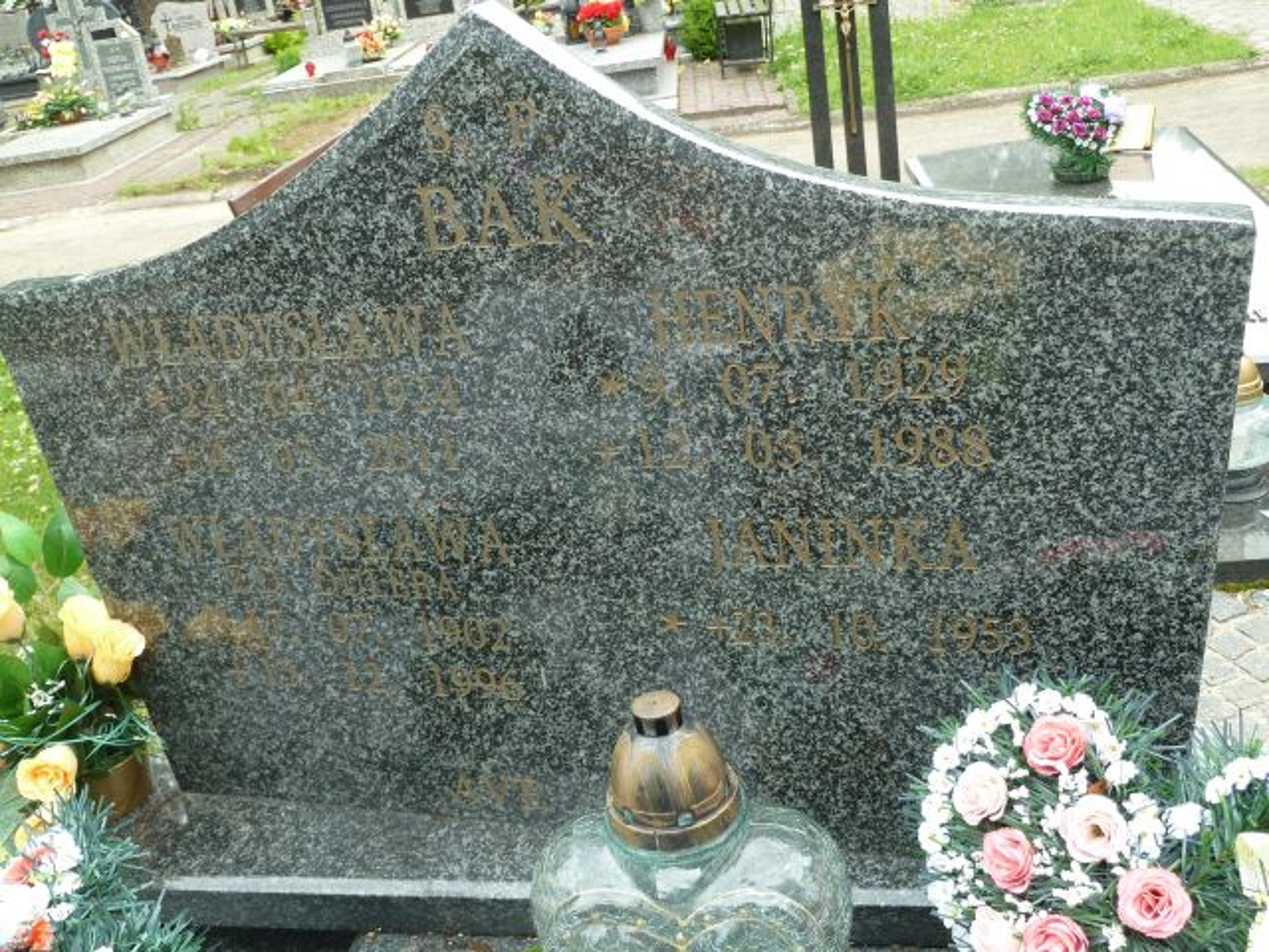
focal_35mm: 37
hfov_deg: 50.1
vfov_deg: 38.7
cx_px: 634
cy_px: 476
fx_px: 1356
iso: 80
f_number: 3.6
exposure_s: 1/80
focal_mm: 6.1
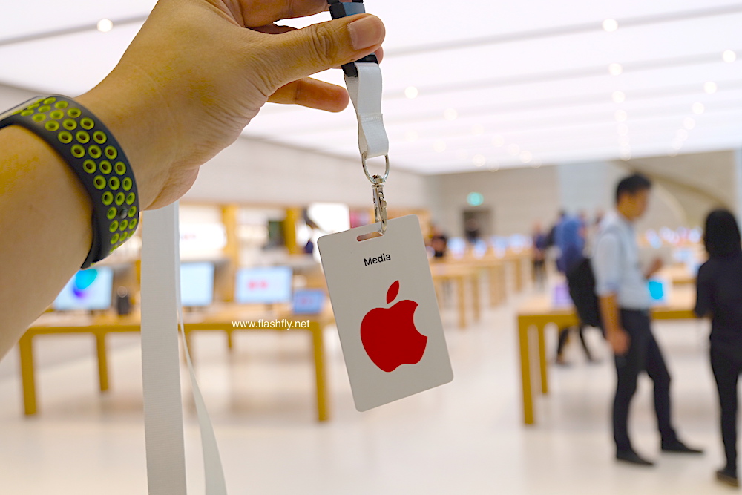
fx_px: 825
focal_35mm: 40
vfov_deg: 33.4
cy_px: 248
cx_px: 371
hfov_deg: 48.5
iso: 320
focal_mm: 26.9
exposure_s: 1/60
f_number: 4.5
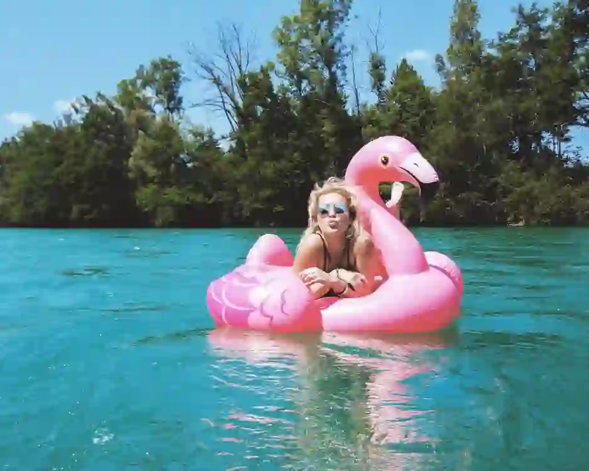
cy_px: 234
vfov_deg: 35.7
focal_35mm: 42
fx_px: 732
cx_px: 274
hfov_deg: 43.8
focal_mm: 20
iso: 200
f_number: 5.7
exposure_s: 1/1000
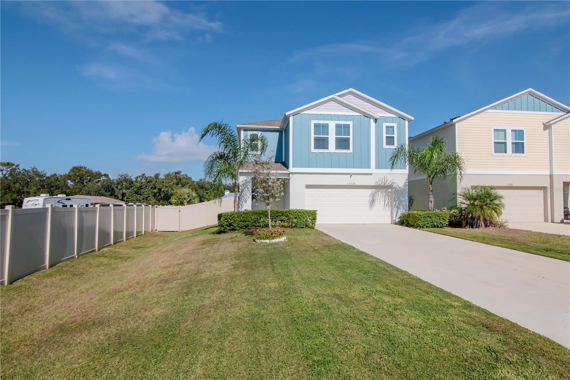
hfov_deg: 85.4
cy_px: 190
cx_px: 285
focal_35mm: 20
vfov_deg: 63.2
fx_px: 309
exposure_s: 1/2000
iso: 1000
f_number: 11
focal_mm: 13
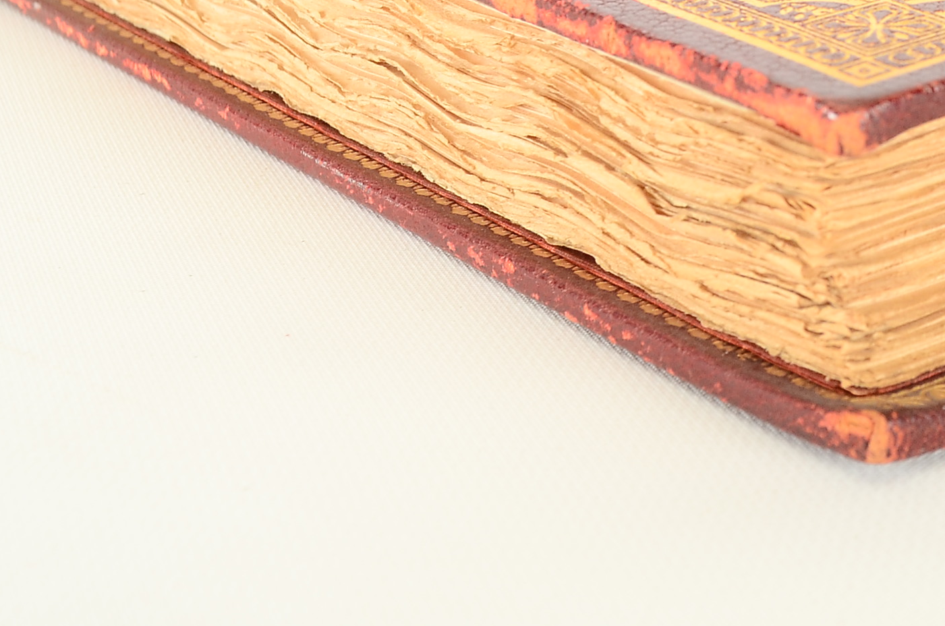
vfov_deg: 14.0
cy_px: -72
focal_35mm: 95
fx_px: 2489
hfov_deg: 20.4
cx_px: 1057
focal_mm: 24
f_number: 10
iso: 320
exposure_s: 1/60
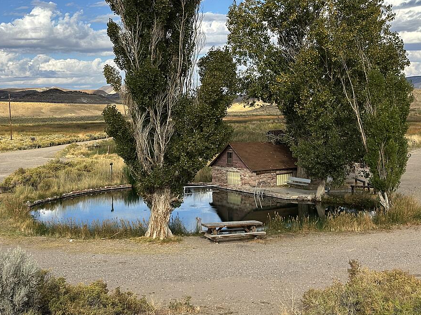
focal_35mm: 56
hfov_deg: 34.3
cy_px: 145
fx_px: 681
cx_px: 195
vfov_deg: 26.1
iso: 64
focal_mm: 6.86
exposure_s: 1/2597
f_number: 1.78
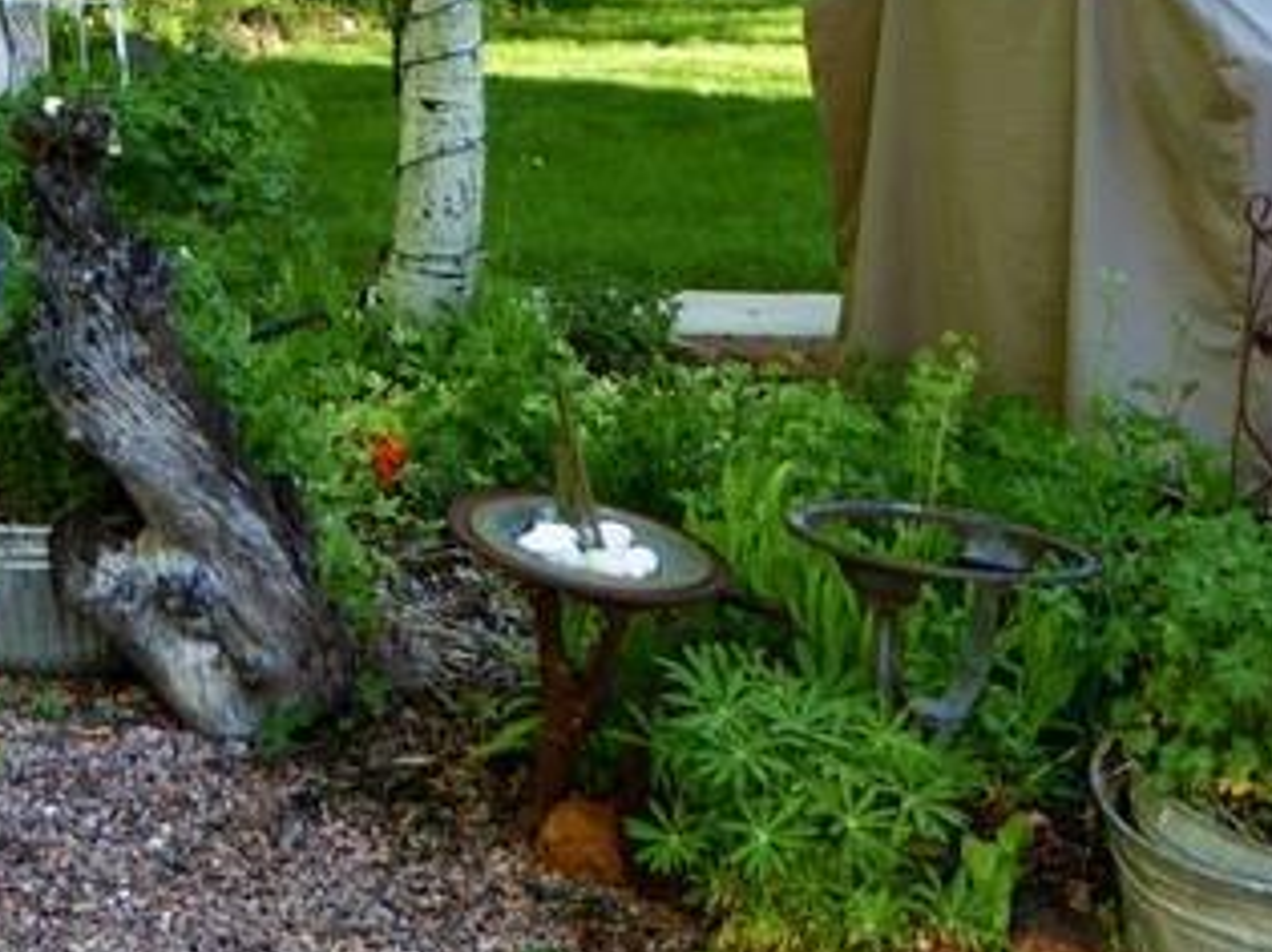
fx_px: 2865
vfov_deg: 18.0
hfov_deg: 22.7
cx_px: -319
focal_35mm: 78
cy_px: -186
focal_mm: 4.3
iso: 100
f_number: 3.3
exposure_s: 1/60
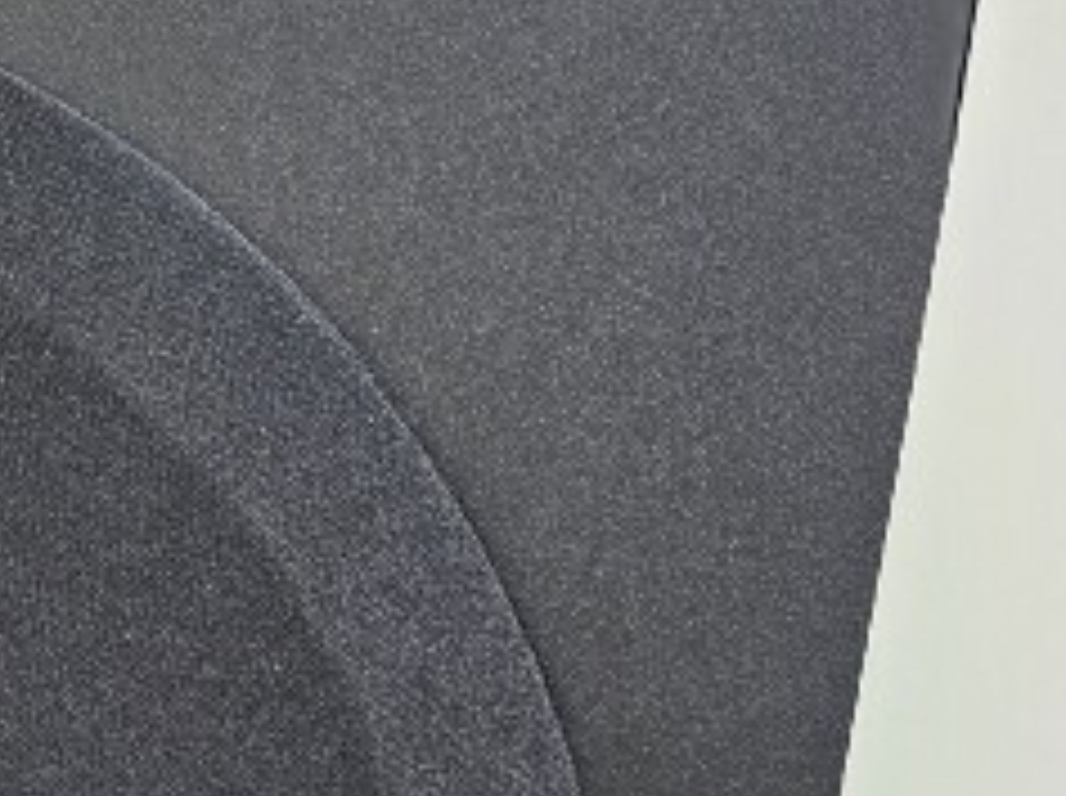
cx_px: -117
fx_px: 2152
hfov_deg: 25.7
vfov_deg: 19.9
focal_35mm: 70
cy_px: 913
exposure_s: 1/60
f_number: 1.7
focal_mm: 6.3
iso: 640
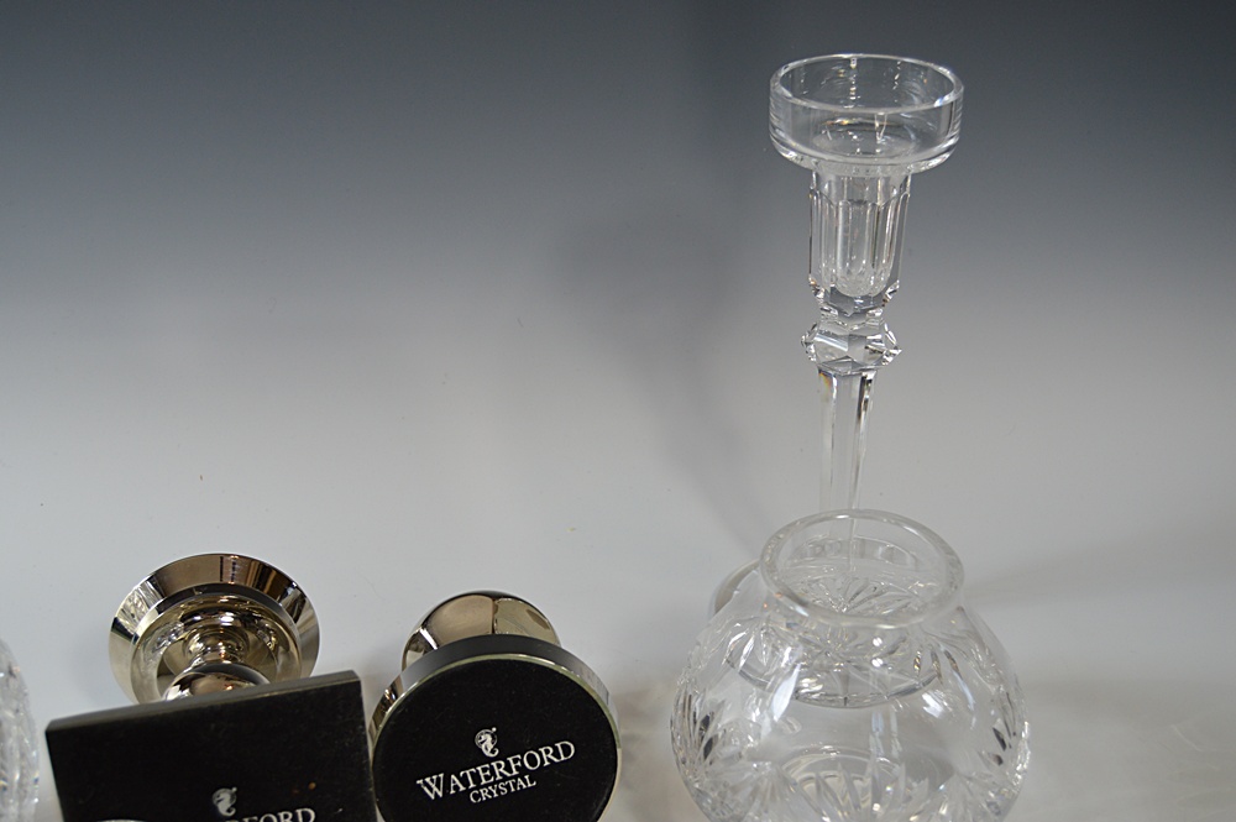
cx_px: 618
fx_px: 1544
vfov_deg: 29.8
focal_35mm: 45
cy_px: 411
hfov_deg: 43.6
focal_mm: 30
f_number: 5.6
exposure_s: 1/125
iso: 400
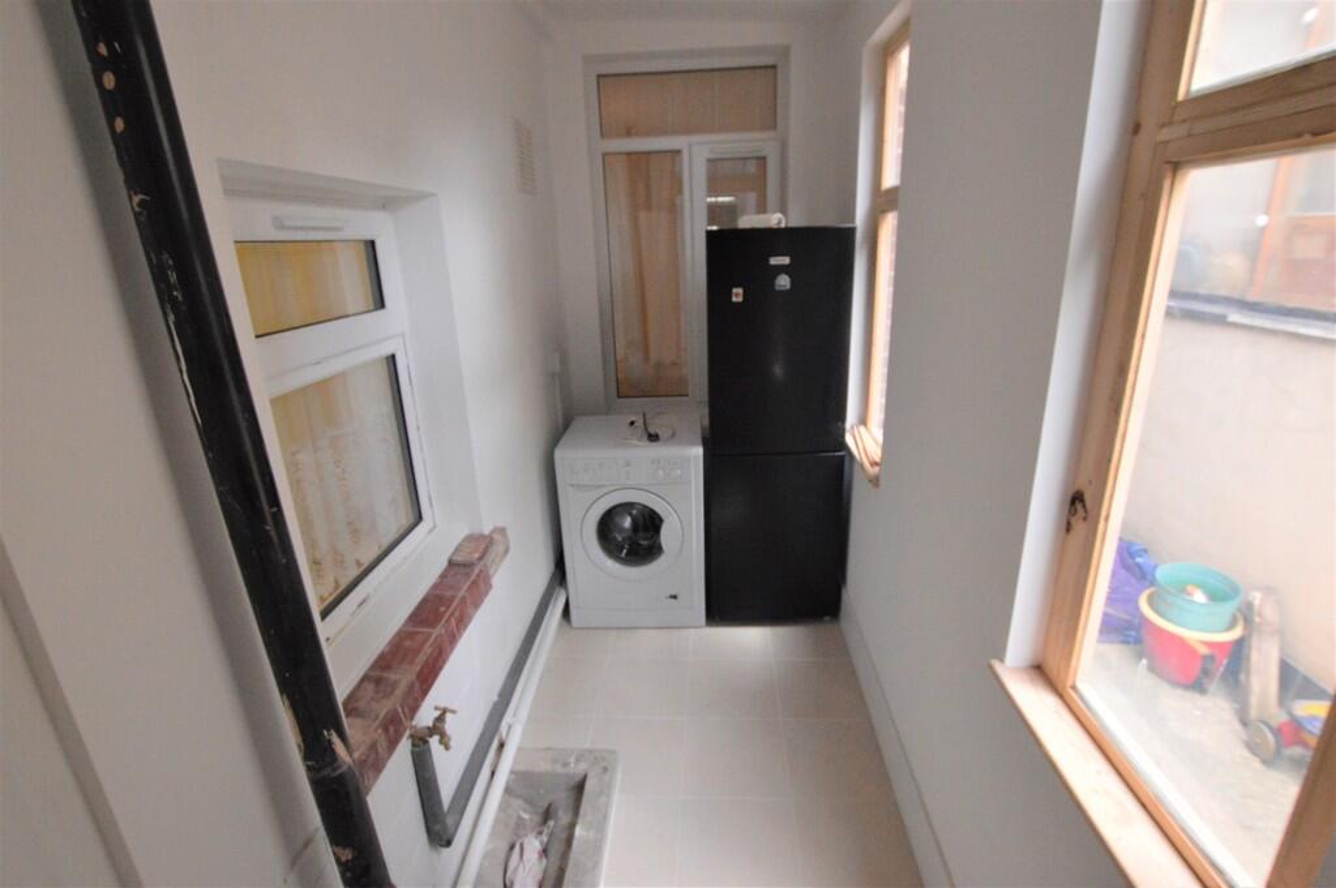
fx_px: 612
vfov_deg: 72.0
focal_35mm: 16
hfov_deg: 95.0
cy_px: 444
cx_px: 668
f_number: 7.1
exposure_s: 1/320
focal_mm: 11
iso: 3200
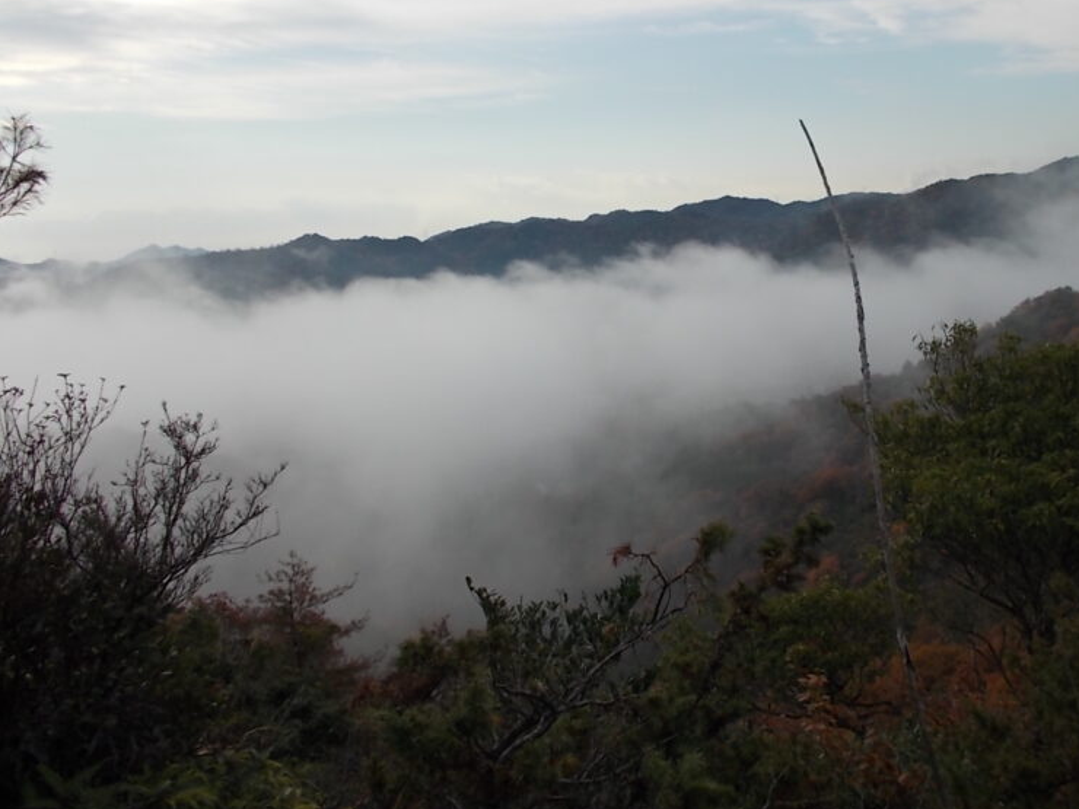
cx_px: 675
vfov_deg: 39.5
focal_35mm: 36
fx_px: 1122
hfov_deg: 50.8
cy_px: 328
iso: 80
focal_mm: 4.6
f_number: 8
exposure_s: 1/200
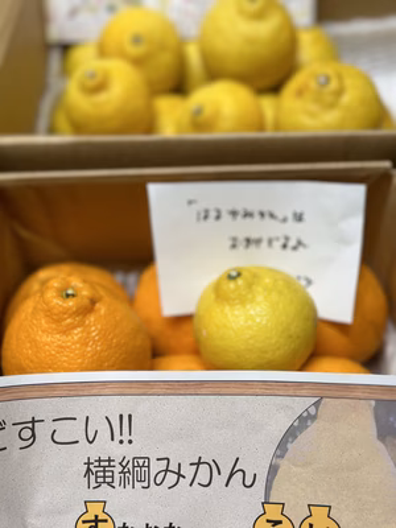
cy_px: 264
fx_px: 732
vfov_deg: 39.7
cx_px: 198
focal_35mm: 48
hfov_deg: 30.3
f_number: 1.78
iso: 100
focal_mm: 6.86
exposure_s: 1/61
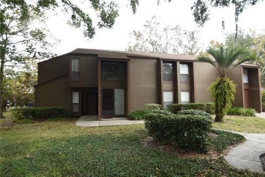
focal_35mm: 20
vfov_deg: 63.2
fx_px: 143
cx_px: 132
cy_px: 88
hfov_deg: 85.4
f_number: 3.8
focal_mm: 13
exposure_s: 1/10
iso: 100
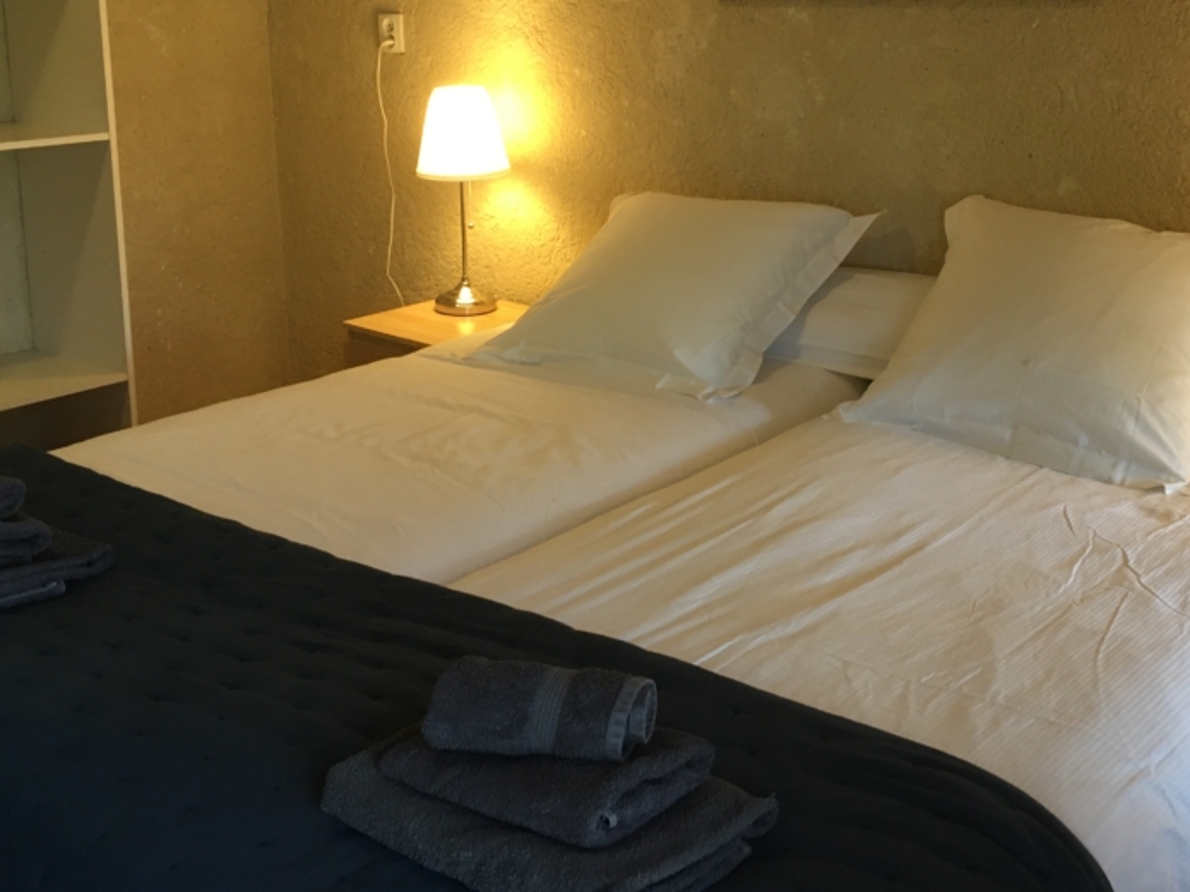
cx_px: 726
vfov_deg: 33.1
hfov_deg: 43.6
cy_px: 254
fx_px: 1478
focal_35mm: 43
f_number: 2.2
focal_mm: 4.15
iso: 125
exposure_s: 1/33
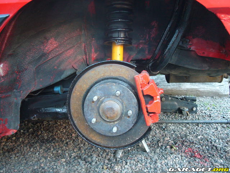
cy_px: 86
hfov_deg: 44.8
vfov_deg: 34.3
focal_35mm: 42
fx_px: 279
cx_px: 115
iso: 200
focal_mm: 6.9
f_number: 3.3
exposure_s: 1/15
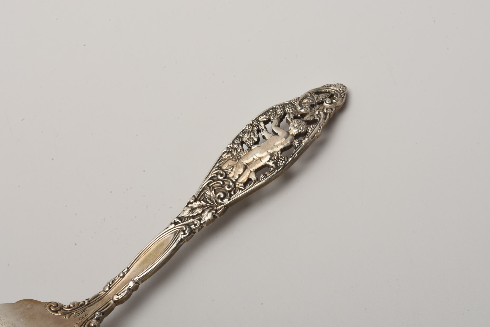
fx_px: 1124
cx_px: 245
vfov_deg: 16.6
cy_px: 164
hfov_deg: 24.6
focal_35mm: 82
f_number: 29
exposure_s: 1/125
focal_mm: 55
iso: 100
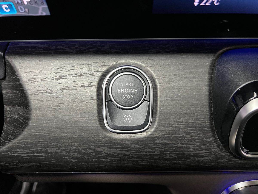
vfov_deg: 53.1
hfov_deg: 67.3
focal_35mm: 26
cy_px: 97
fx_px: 194
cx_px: 129
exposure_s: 1/42
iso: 500
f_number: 1.5
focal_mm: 5.7
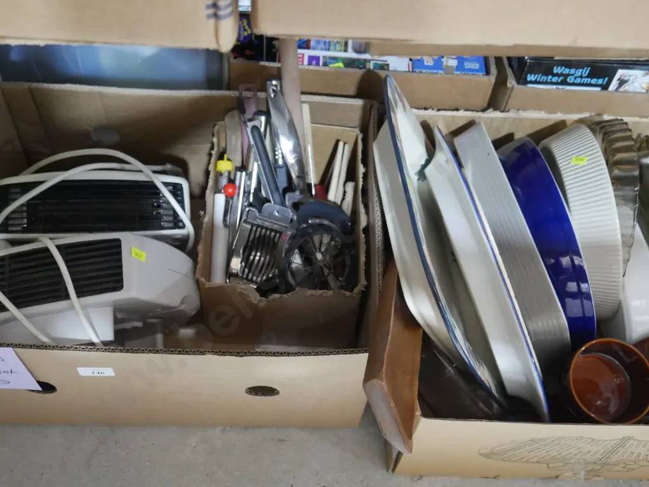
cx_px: 324
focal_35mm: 40
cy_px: 244
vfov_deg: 36.0
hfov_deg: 46.8
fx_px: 750
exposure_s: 1/50
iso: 3200
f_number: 4.4
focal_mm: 20
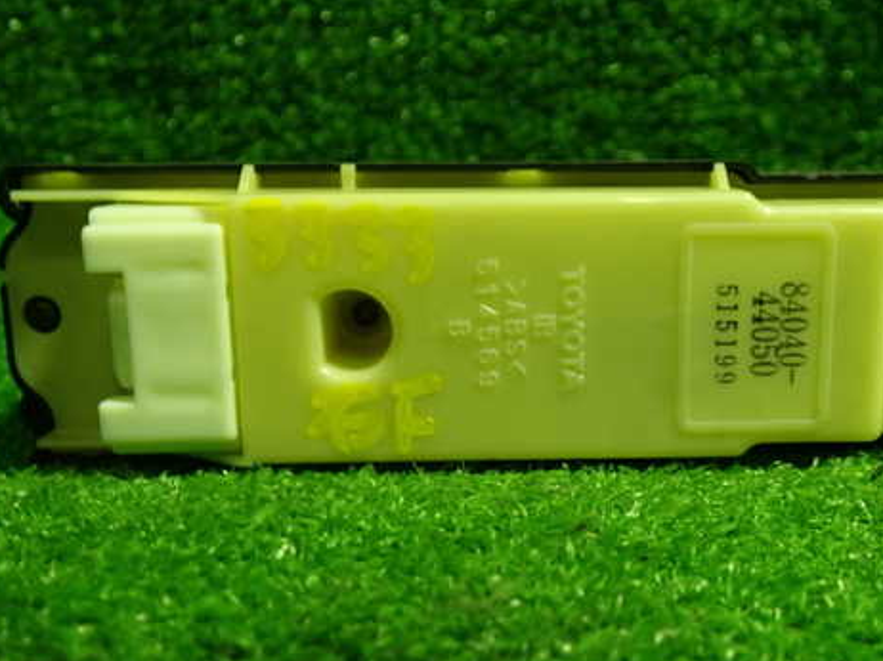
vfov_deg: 36.8
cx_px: 549
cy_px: 334
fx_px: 994
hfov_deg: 47.5
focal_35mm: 39
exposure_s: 1/30
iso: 200
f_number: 2.3
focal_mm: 5.4
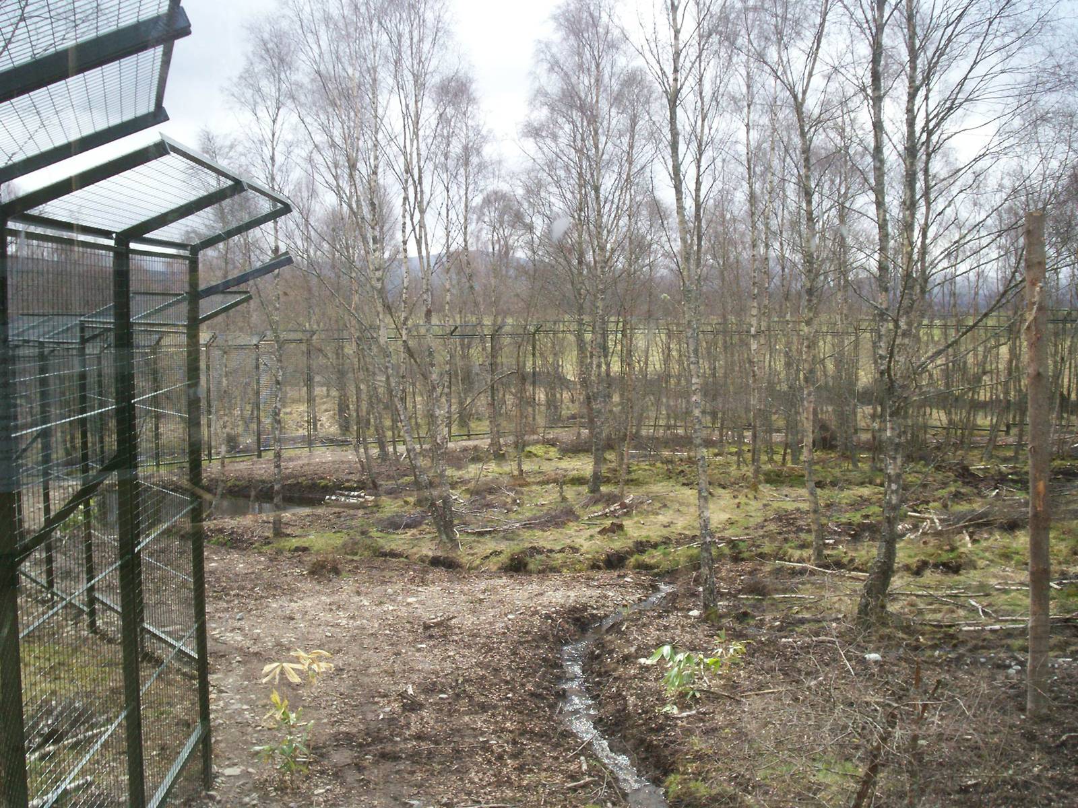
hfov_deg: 51.4
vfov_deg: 39.7
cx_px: 539
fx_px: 1121
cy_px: 404
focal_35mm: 36
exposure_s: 1/97.6
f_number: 4.5
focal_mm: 5.9
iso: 100
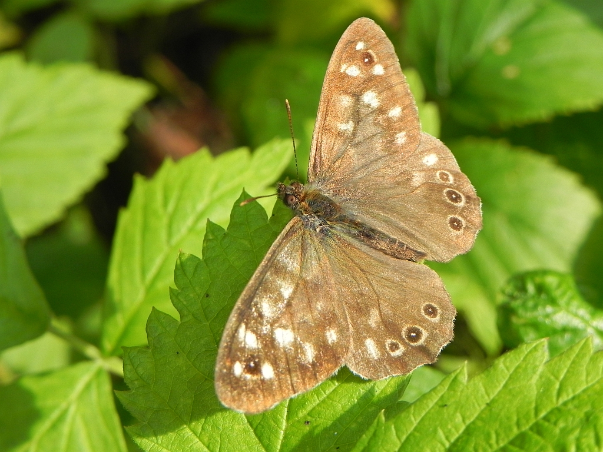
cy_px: 226
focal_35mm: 95
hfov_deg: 20.7
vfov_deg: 15.6
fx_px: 1655
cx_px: 302
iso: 160
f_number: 5
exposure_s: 1/192
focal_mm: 16.9
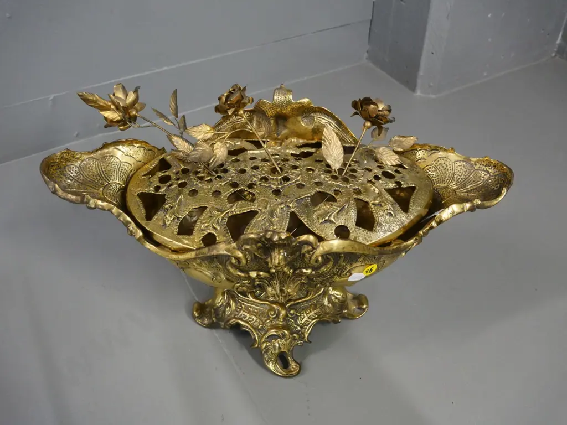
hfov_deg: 54.0
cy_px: 212
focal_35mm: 34
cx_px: 284
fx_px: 557
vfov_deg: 41.8
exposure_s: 1/80
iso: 3200
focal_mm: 17
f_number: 5.6
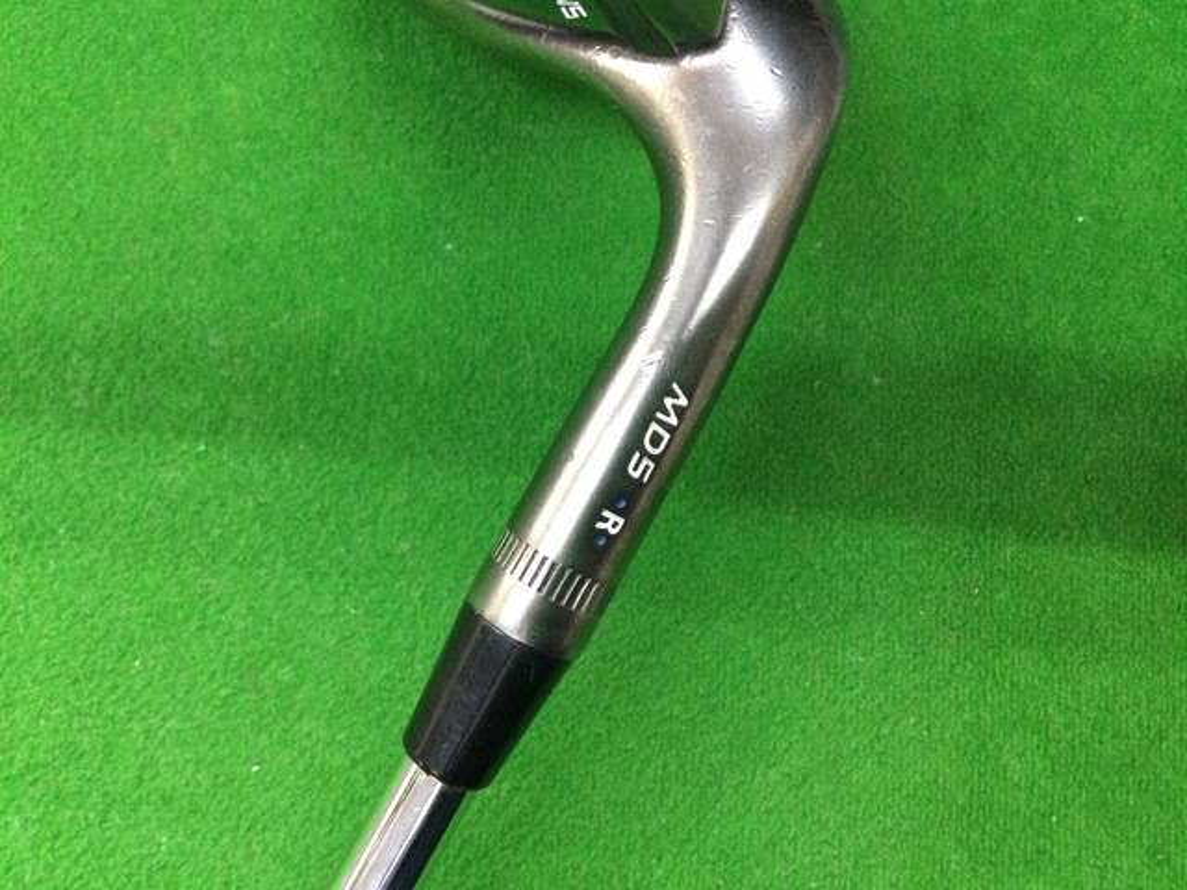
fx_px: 1063
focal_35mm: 31
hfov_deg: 58.4
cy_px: 445
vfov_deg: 45.4
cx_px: 594
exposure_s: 1/30
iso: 200
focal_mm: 3.3
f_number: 2.4
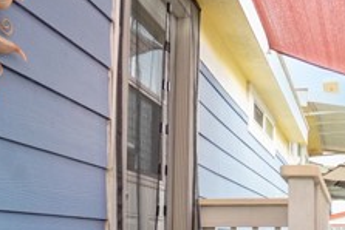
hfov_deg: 40.7
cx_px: 331
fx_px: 412
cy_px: 247
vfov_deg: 28.6
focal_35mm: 43
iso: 100
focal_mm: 10
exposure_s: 1/50
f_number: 7.1
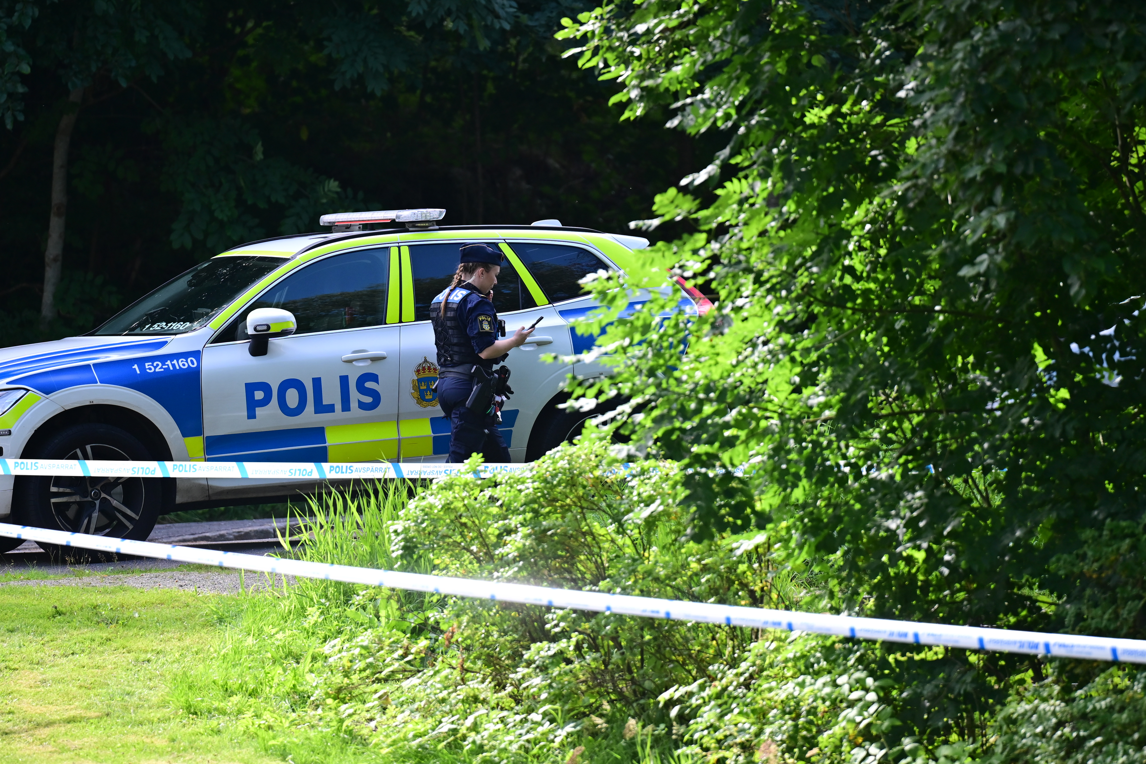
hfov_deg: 6.9
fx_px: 9547
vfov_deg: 4.6
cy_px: 382
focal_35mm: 300
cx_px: 573
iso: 320
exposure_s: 1/1250
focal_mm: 200
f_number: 2.8
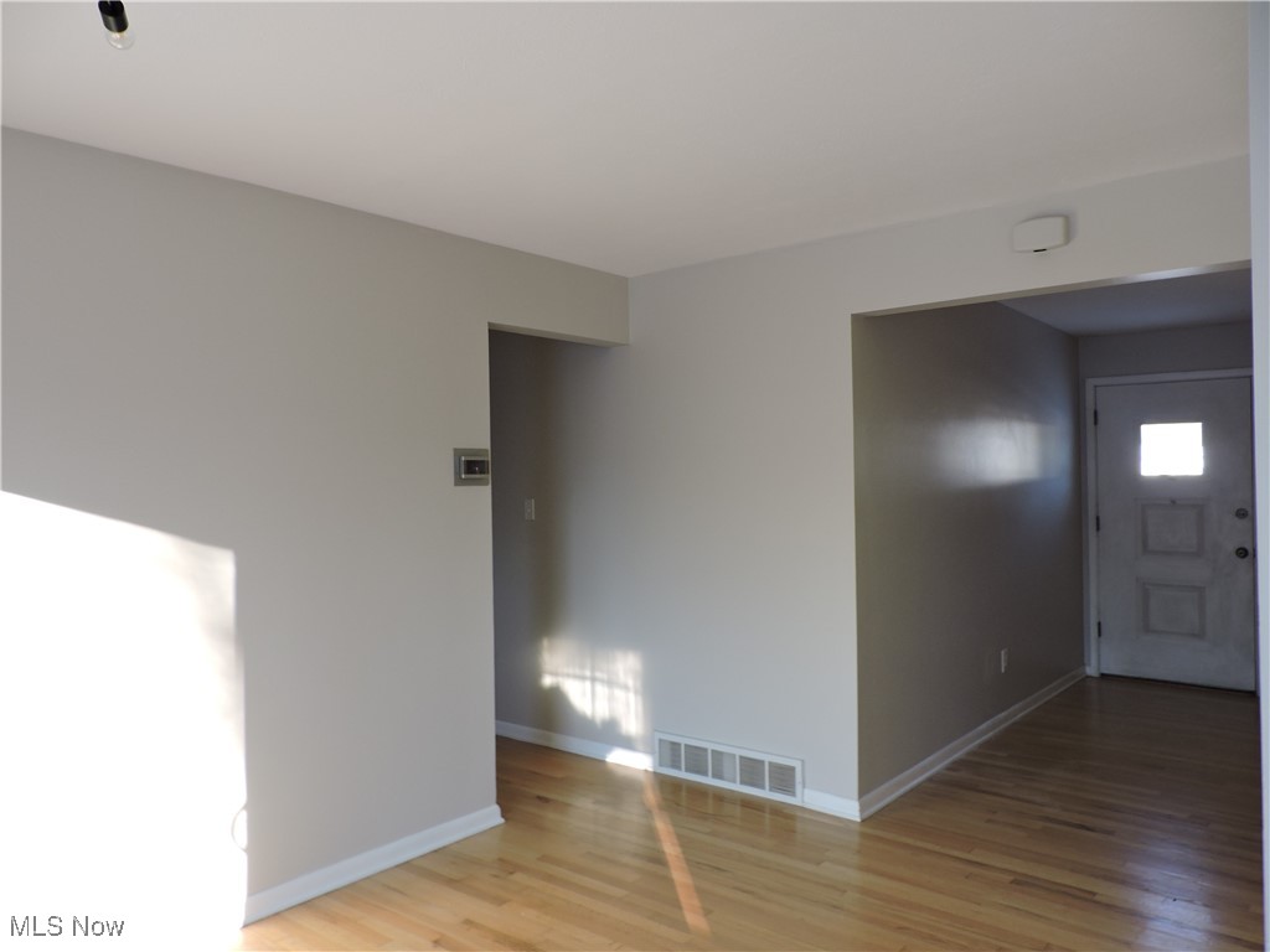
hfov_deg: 71.6
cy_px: 476
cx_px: 635
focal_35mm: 24
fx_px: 881
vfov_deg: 56.8
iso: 100
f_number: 3
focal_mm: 4.3
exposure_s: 1/50
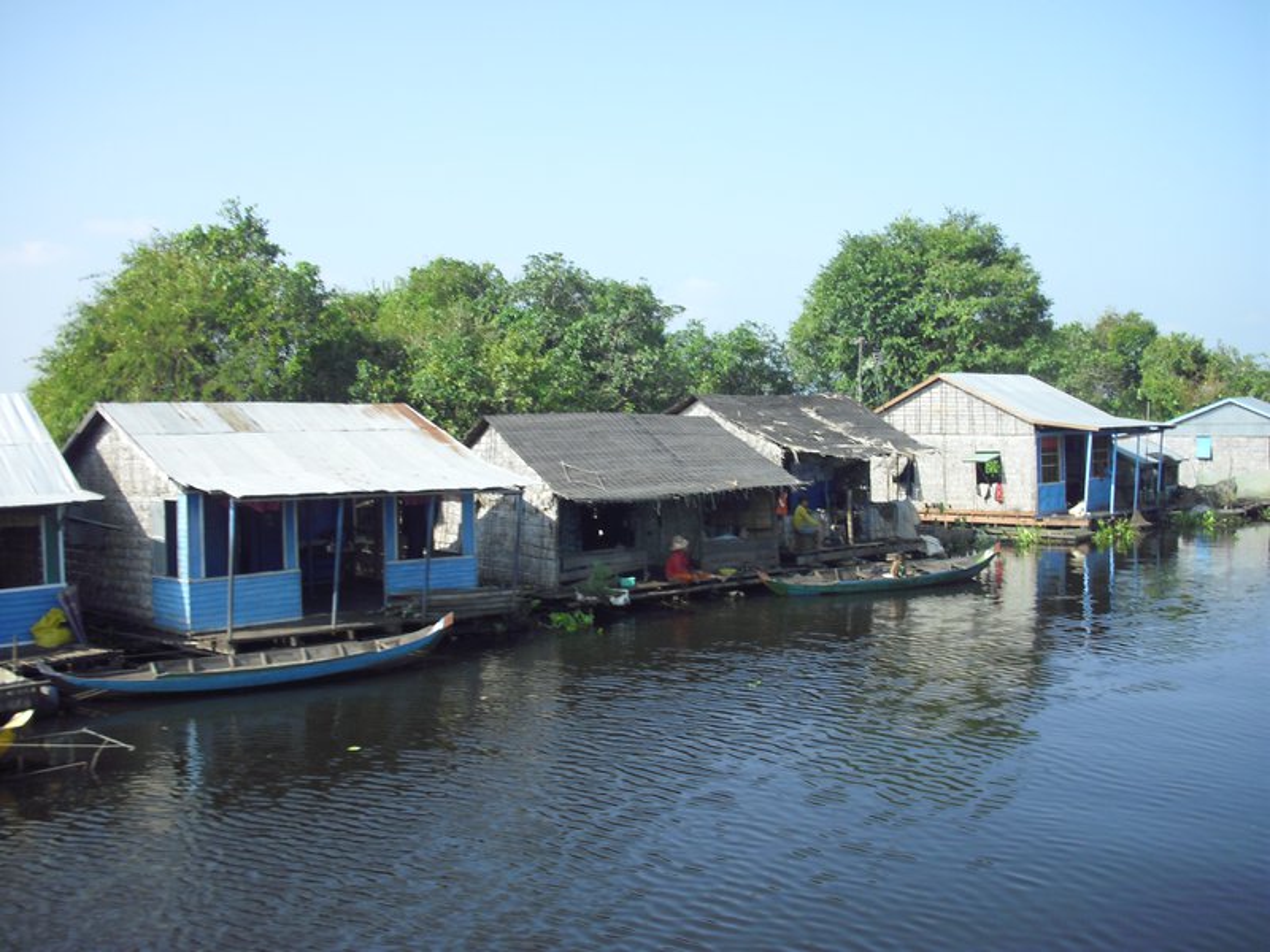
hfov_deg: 49.0
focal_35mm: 38
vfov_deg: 37.7
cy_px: 476
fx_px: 1394
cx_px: 635
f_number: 8
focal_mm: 6.2
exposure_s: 1/100
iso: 100
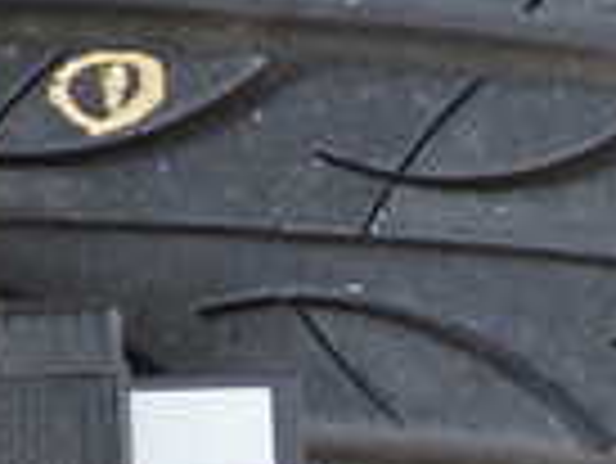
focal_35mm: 180
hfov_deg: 10.8
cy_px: 428
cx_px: -153
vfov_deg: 8.2
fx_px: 3206
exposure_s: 1/60
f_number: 2.8
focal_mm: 7.31
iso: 200
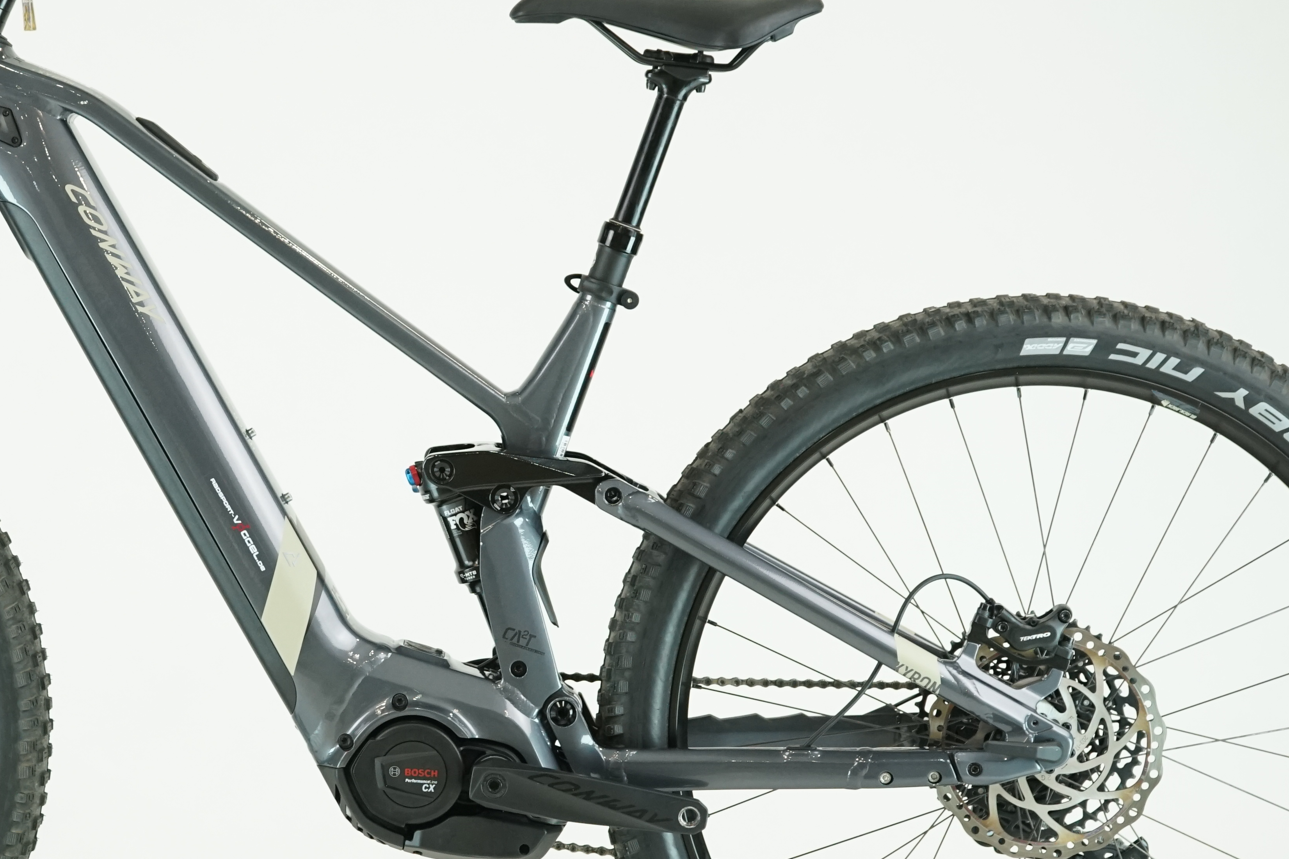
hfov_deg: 22.7
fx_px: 3186
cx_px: 334
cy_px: 468
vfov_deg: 15.4
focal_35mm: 89
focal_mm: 49
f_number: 5.6
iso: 1600
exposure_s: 1/200
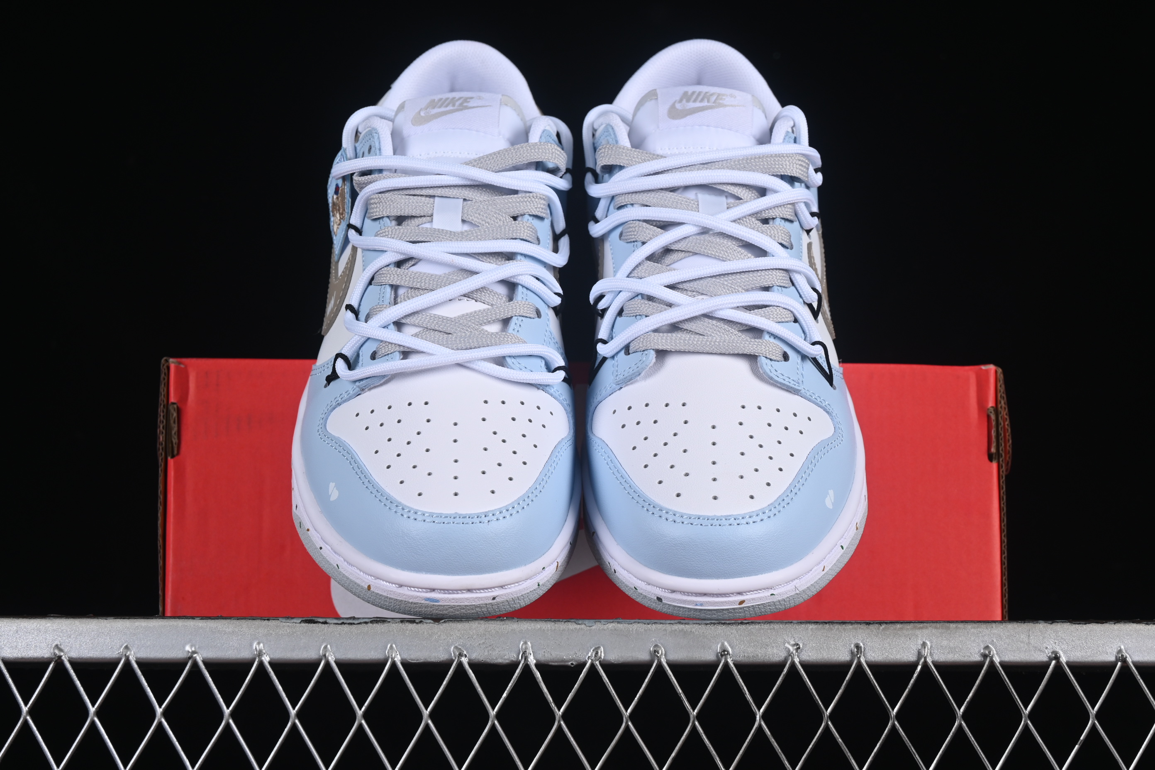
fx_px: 2406
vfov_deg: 18.2
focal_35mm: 75
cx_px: 578
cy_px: 385
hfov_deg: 27.0
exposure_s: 1/80
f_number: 8
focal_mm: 50
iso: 160
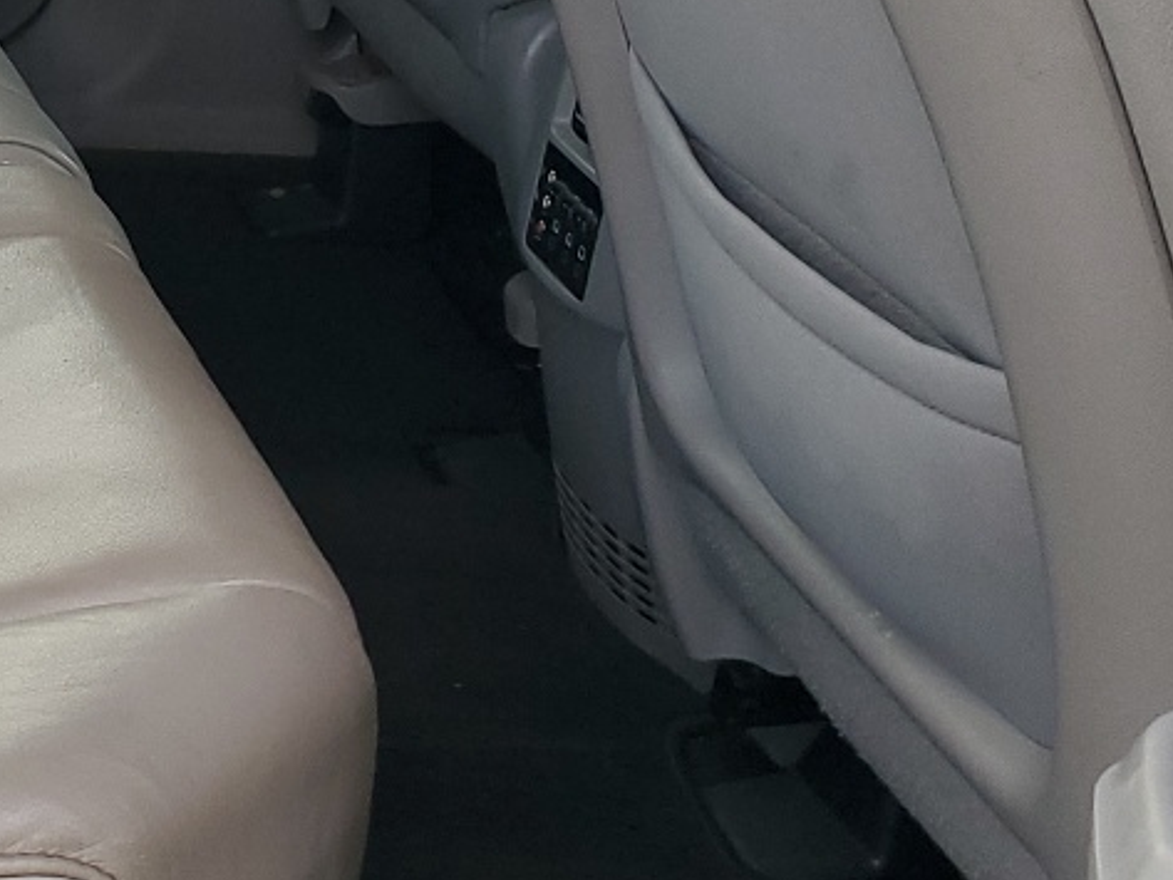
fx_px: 2983
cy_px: -156
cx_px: -255
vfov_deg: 16.2
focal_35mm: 88
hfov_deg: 20.7
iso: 65
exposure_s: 1/60.2
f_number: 1.5
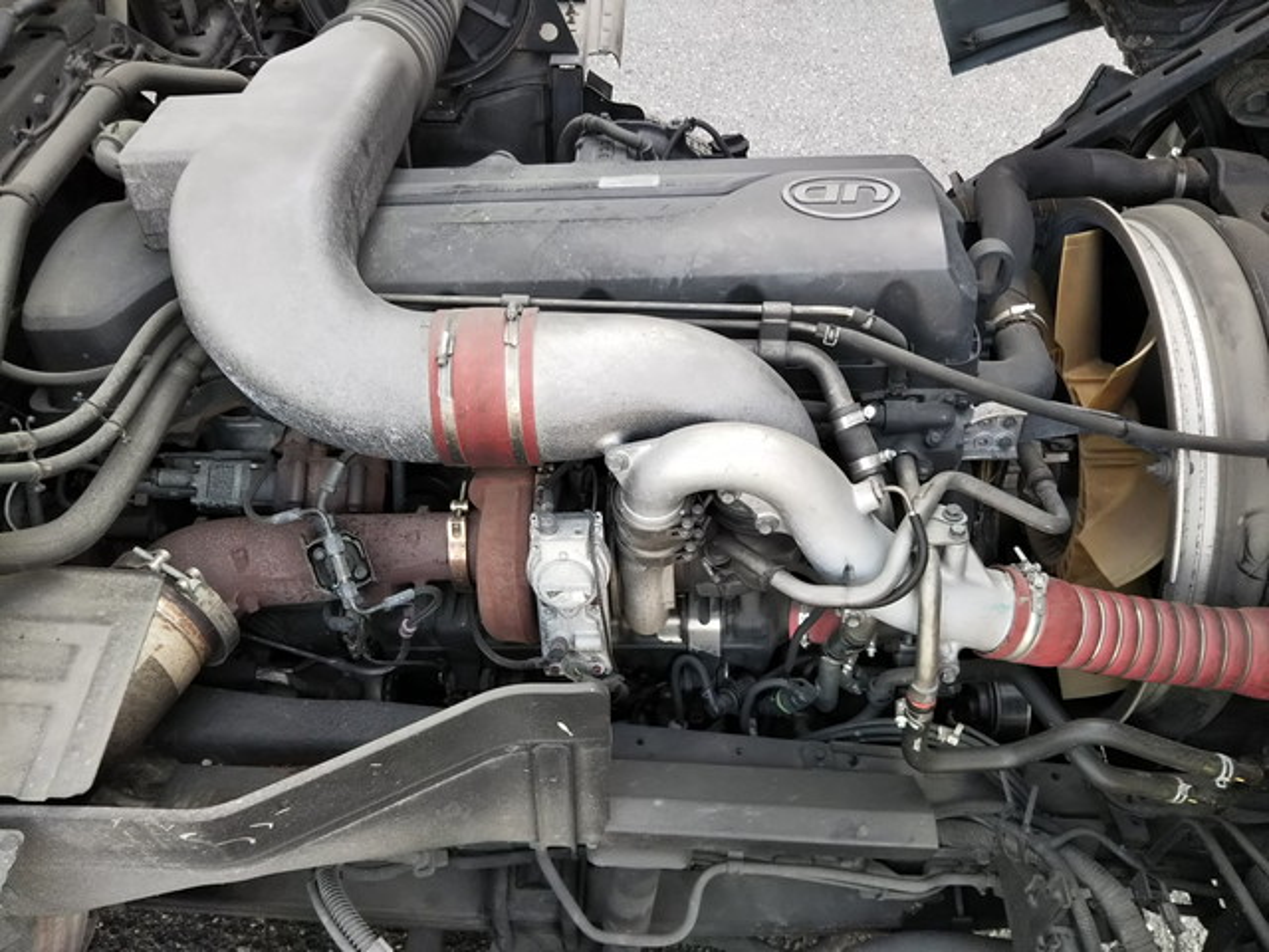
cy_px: 476
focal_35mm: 30
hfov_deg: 60.0
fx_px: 1100
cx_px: 634
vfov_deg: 46.8
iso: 50
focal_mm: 4
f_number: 2.2
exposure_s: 1/60
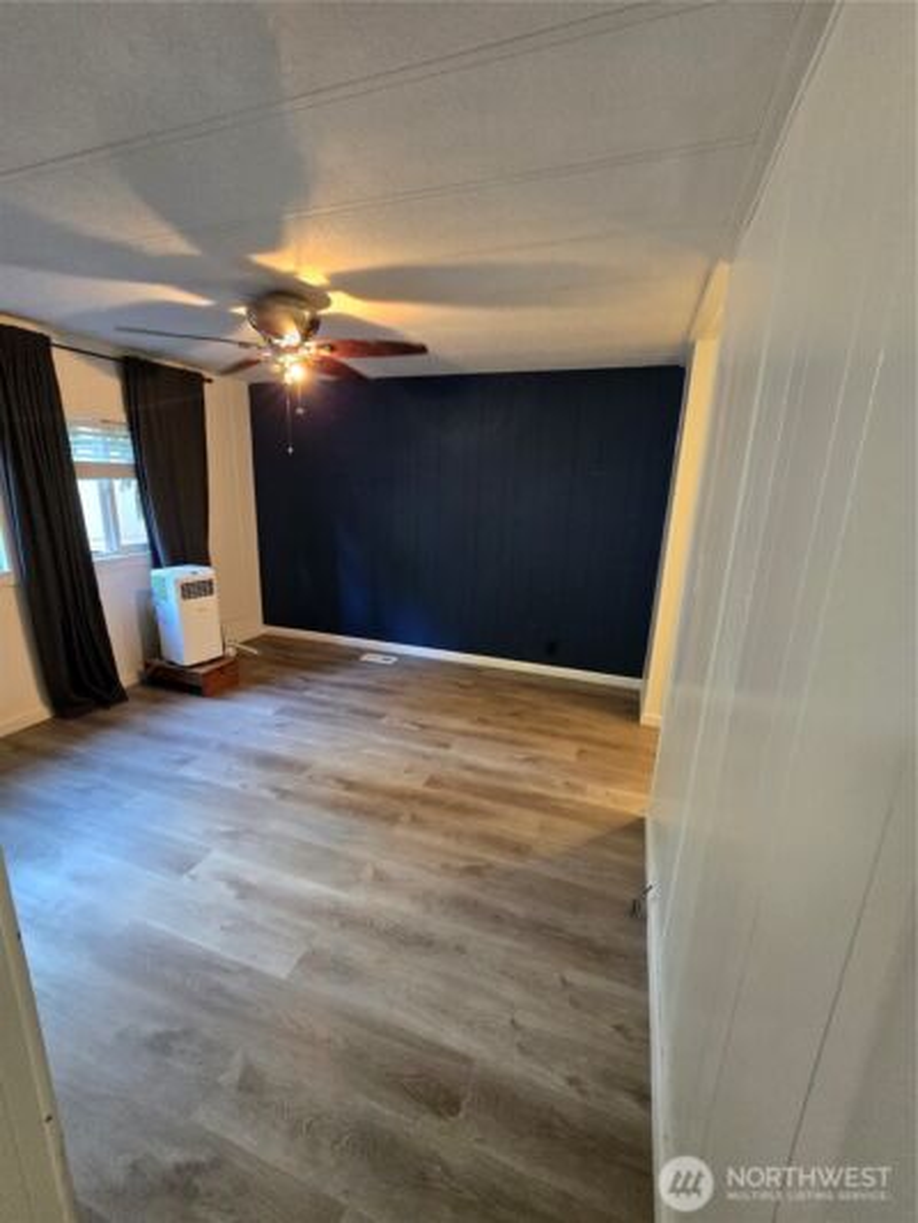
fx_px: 459
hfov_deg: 89.9
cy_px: 612
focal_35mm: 13
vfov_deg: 106.2
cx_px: 459
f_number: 2.2
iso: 1000
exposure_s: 1/60
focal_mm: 2.2
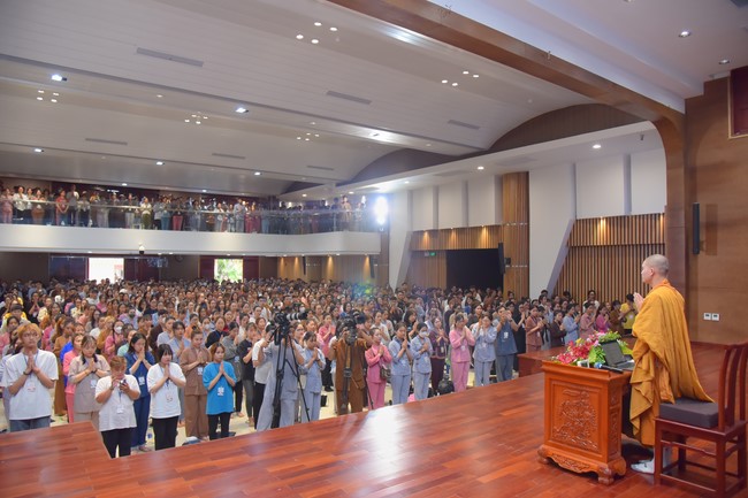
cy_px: 249
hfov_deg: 73.8
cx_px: 374
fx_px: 499
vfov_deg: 53.1
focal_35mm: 24
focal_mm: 24
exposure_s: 1/160
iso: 1600
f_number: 5
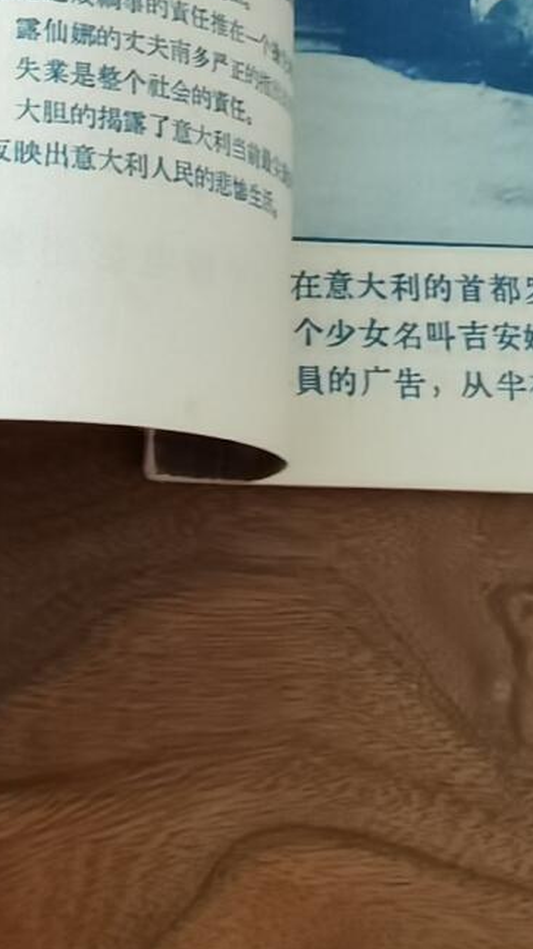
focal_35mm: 82
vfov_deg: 23.8
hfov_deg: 14.5
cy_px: -157
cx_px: 530
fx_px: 2062
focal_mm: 2.26
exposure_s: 1/24
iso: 400
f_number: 2.2
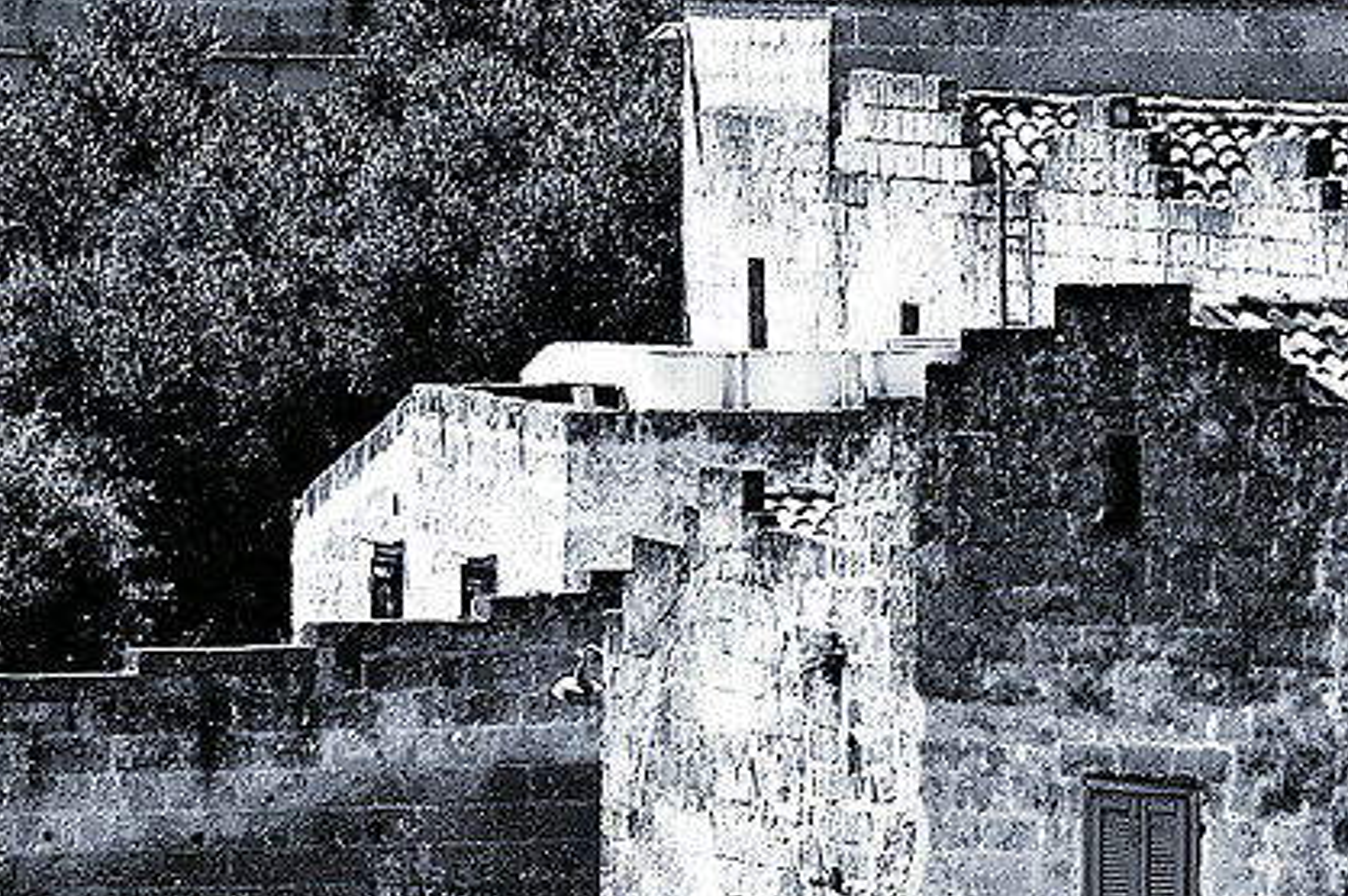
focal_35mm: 534
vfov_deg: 2.6
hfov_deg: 3.8
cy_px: -404
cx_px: -829
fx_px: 19979
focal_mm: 62
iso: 100
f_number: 8
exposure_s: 1/200
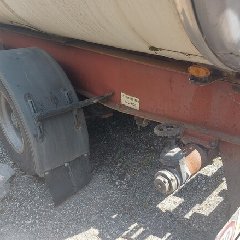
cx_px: 140
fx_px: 227
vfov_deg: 55.6
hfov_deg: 55.3
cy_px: 120
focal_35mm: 29
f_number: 1.8
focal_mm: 5.23
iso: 32
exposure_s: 1/112
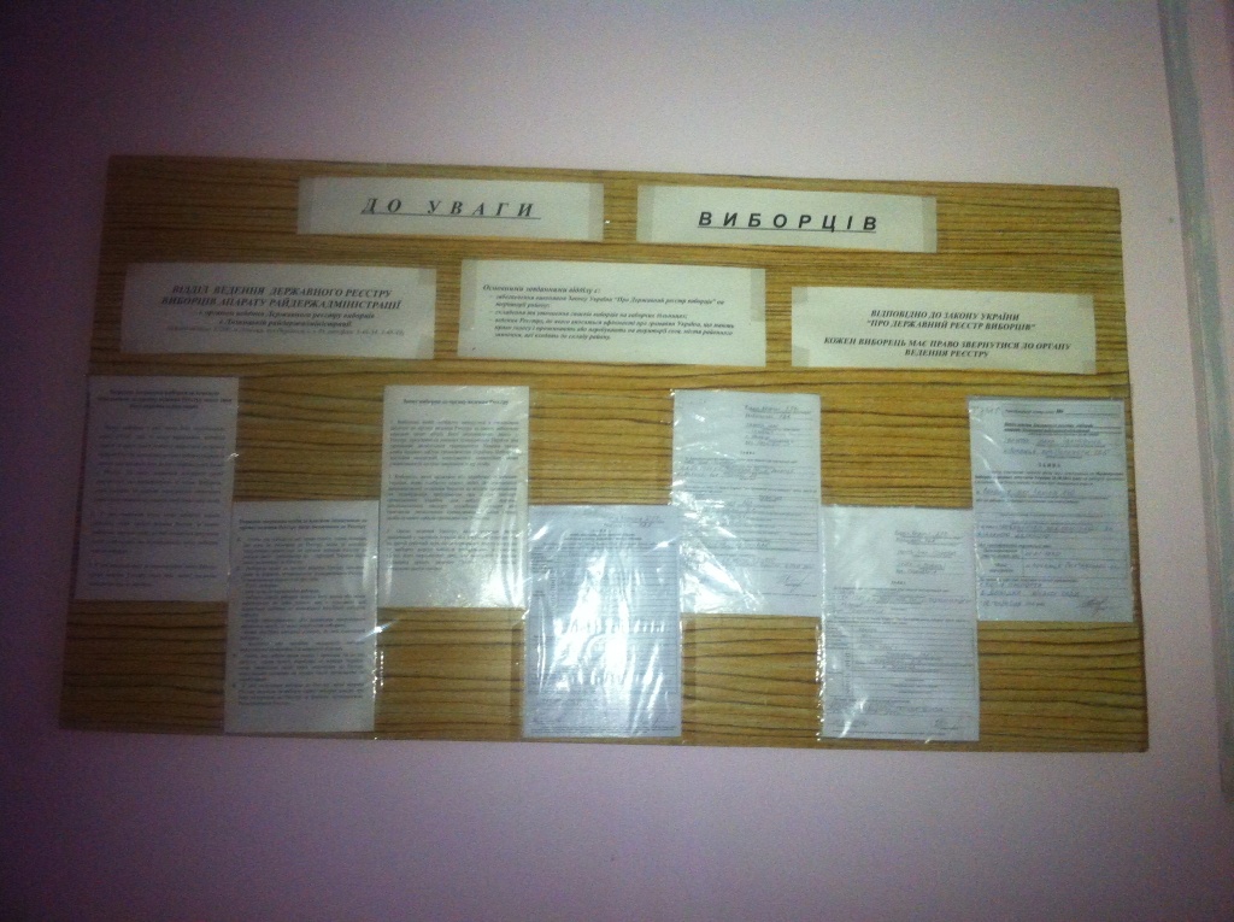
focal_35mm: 35
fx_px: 1246
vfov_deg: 40.6
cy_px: 461
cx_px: 617
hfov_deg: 52.7
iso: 160
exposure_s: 1/15
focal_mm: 3.85
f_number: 2.8
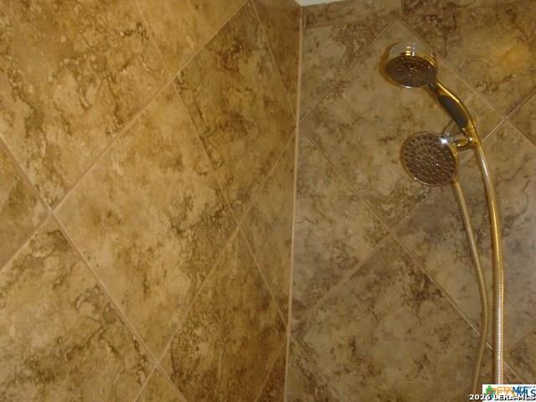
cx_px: 268
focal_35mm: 38
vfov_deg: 37.7
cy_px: 201
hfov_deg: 49.0
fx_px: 588
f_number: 3.9
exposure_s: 1/30
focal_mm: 6.66
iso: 400
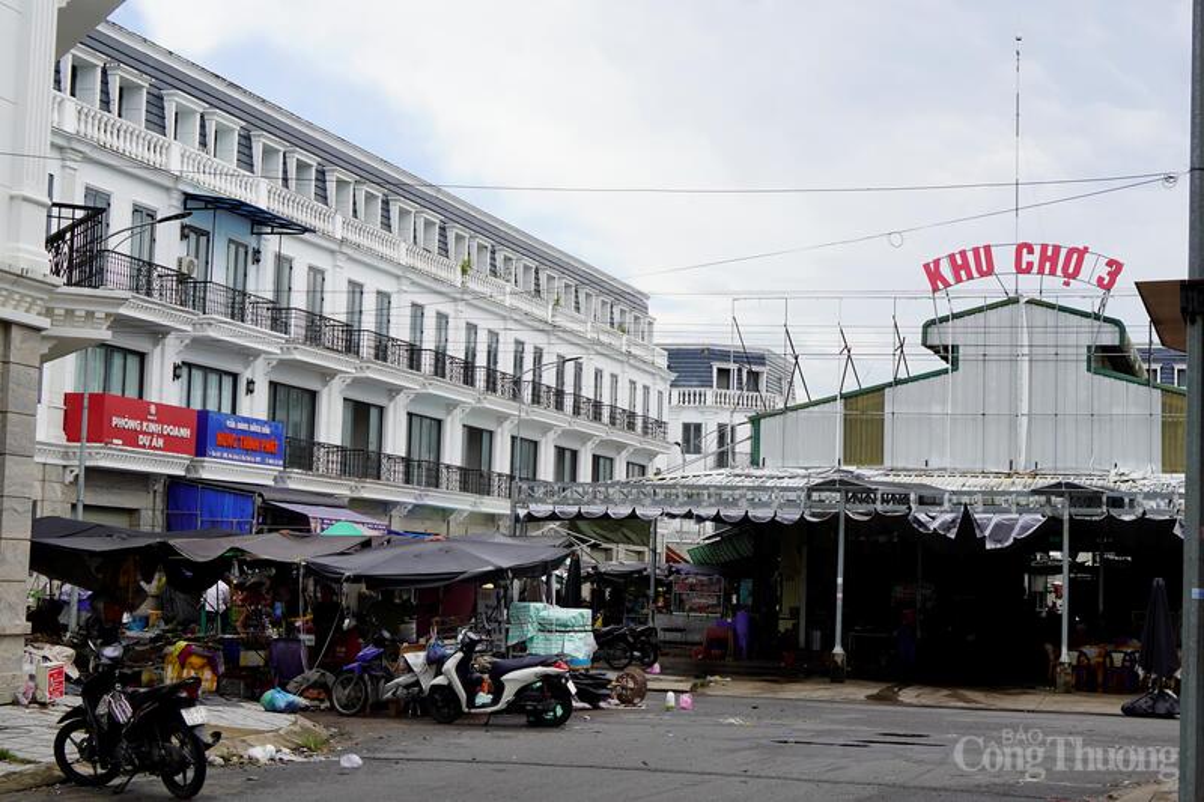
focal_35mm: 60
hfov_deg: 33.4
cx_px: 602
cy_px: 401
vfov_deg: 22.6
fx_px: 2006
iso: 100
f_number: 5
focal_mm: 40
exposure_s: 1/400
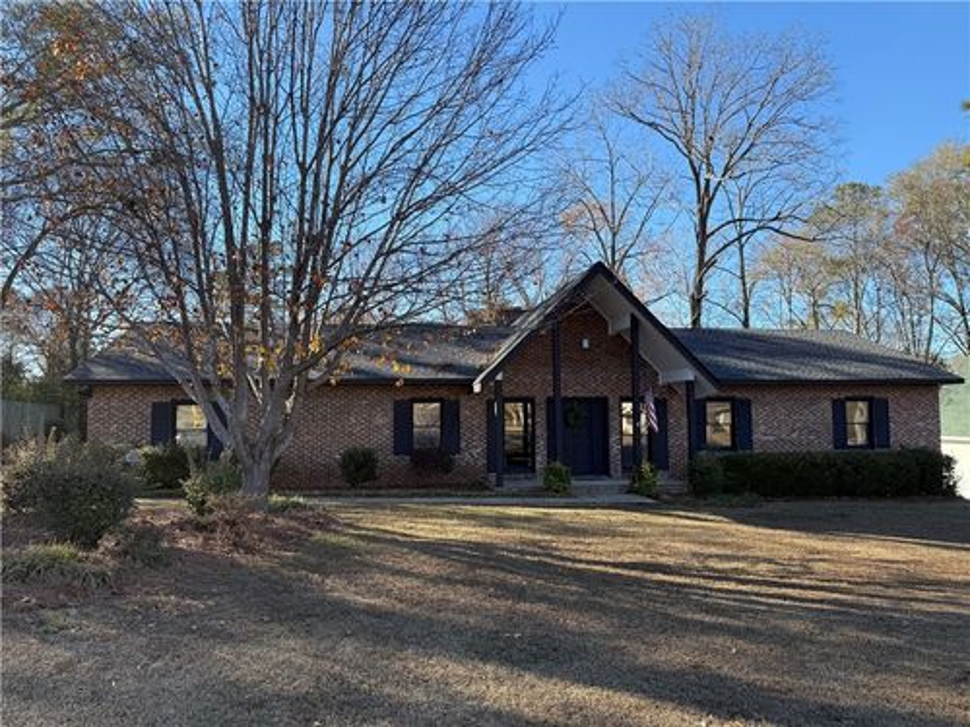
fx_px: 673
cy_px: 364
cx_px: 485
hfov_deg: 71.6
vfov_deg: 56.8
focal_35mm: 24
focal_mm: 6.76
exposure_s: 1/1337
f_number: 1.78
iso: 80
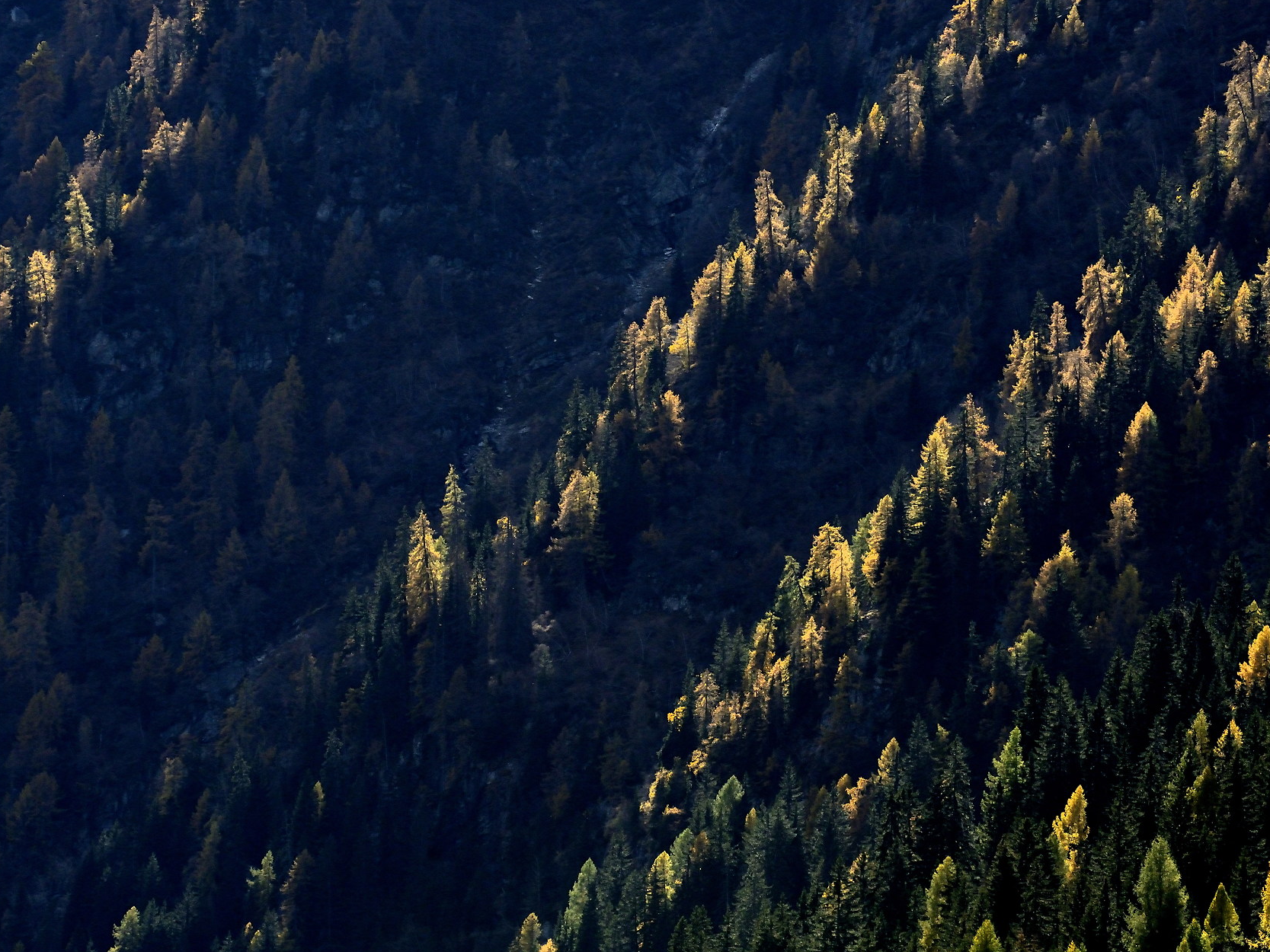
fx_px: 10162
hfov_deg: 7.2
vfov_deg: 5.4
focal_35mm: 277
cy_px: 535
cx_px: 613
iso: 2000
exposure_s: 1/1600
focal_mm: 200
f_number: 9
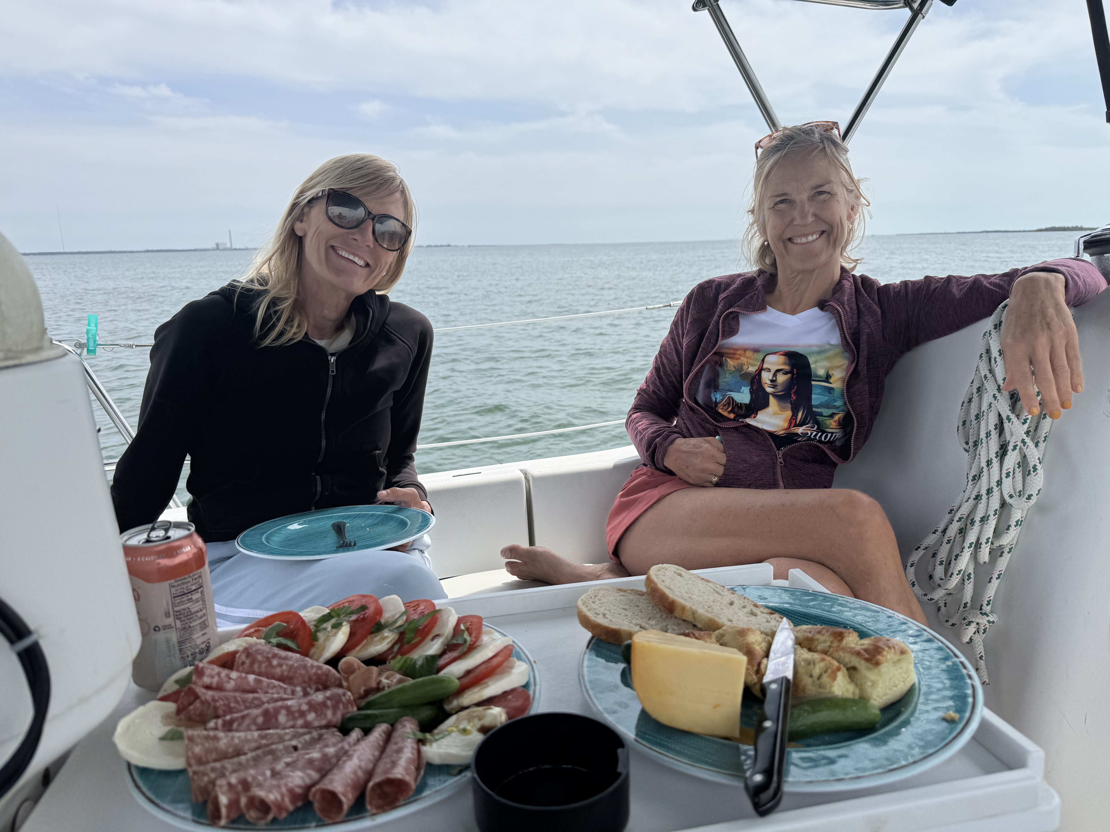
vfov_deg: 56.8
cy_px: 416
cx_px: 555
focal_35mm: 24
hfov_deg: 71.6
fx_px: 770
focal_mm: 6.76
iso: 80
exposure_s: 1/12346
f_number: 1.78
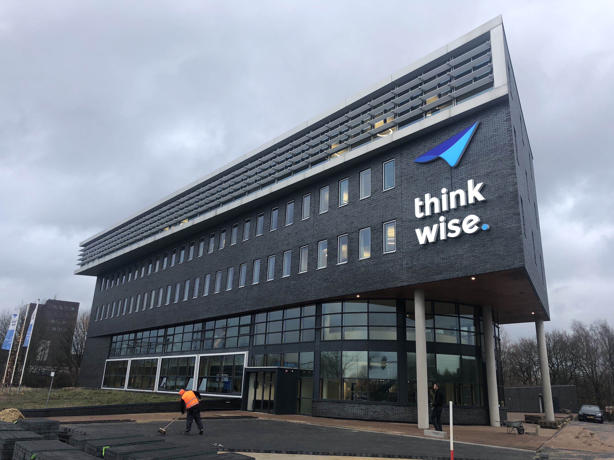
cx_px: 307
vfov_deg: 49.7
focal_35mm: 28
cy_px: 230
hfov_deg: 63.4
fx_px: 497
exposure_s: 1/120
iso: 40
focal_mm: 4
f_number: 1.8
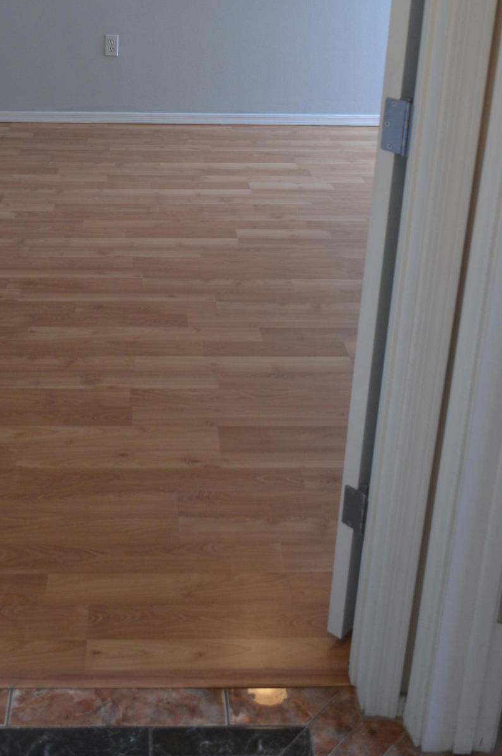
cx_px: 167
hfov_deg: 29.6
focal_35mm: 45
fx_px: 944
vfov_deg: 42.3
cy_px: 185
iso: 500
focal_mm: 18
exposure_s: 1/60
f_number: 3.5
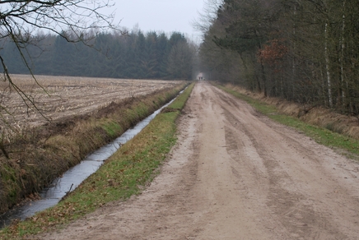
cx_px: 201
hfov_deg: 30.4
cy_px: 104
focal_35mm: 66
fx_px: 659
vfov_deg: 20.7
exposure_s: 1/125
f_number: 4.8
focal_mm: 32
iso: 160
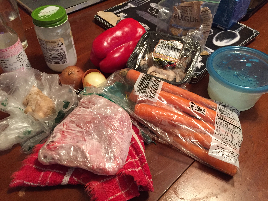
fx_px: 225
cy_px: 100
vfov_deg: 48.2
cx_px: 134
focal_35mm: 29
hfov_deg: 61.7
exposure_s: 1/30
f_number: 2.2
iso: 250
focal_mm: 4.15
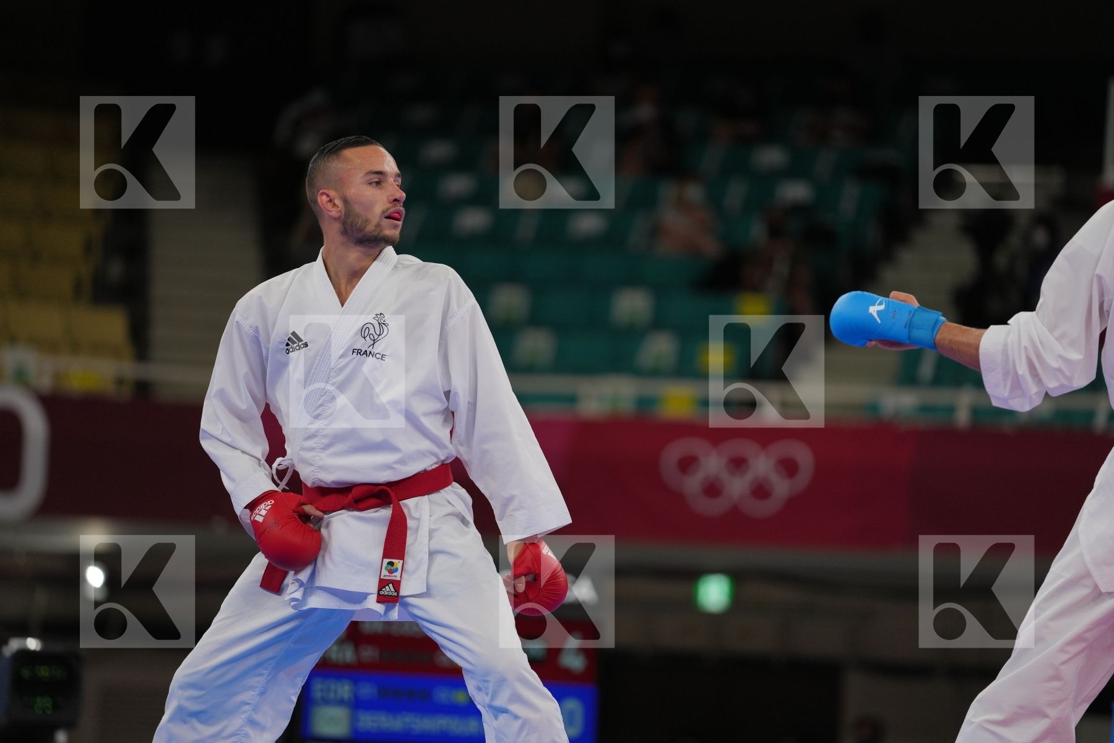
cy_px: 372
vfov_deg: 7.5
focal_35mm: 184
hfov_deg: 11.2
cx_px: 557
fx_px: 5693
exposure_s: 1/1000
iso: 500
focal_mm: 184
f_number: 2.8
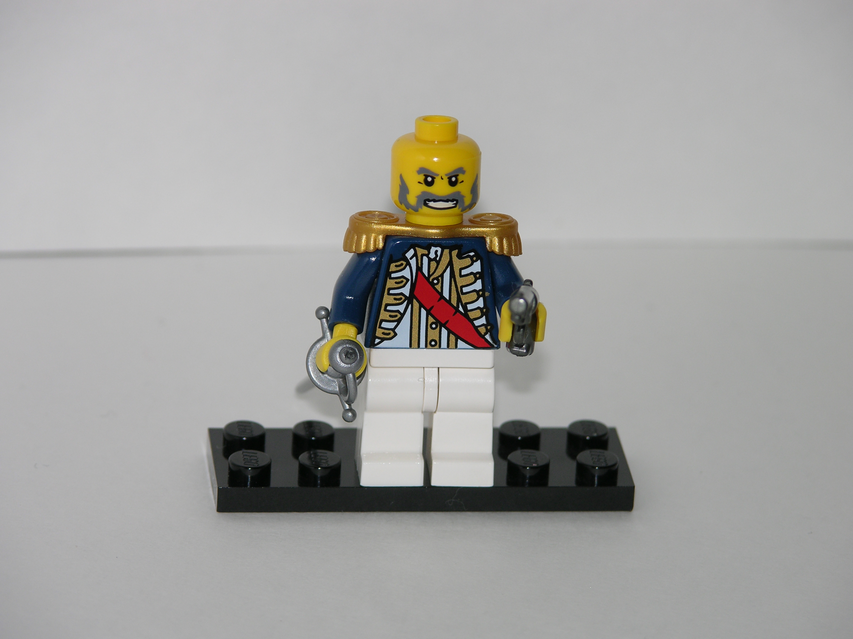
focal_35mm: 242
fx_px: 5963
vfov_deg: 6.1
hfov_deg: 8.2
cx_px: 425
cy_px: 335
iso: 50
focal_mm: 56.7
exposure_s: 1/253
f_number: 4.1
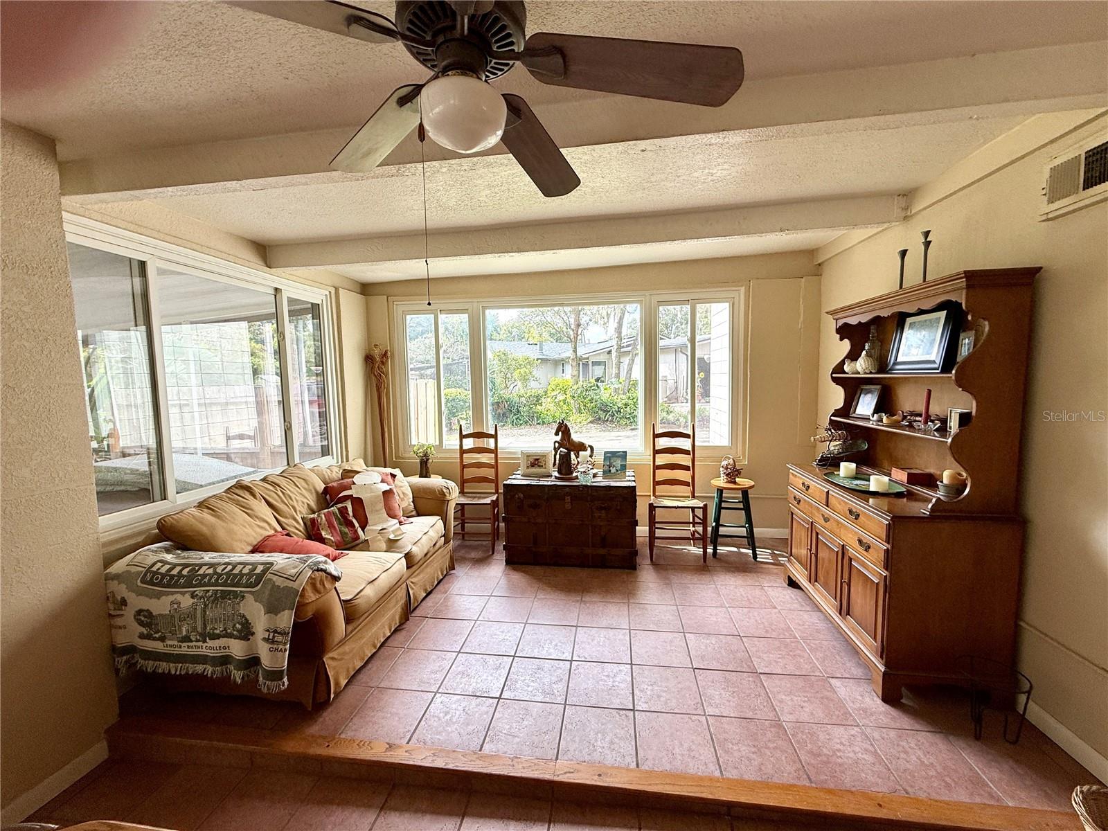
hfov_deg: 102.1
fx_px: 448
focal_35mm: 14
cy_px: 416
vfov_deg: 85.7
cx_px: 554
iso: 50
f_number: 2.2
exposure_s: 1/130
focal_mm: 2.22
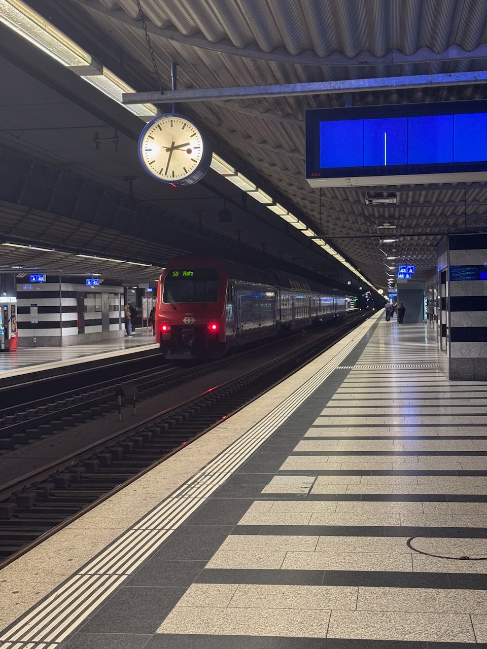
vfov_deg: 39.7
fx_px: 900
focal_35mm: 48
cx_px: 244
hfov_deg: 30.3
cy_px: 324
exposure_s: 1/48
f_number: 1.78
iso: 250
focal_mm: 6.76
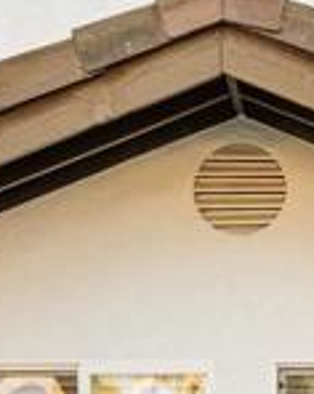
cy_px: 544
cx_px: 343
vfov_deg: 16.7
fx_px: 1248
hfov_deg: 14.0
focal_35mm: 107
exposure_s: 1/125
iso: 500
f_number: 6.3
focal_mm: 16.5
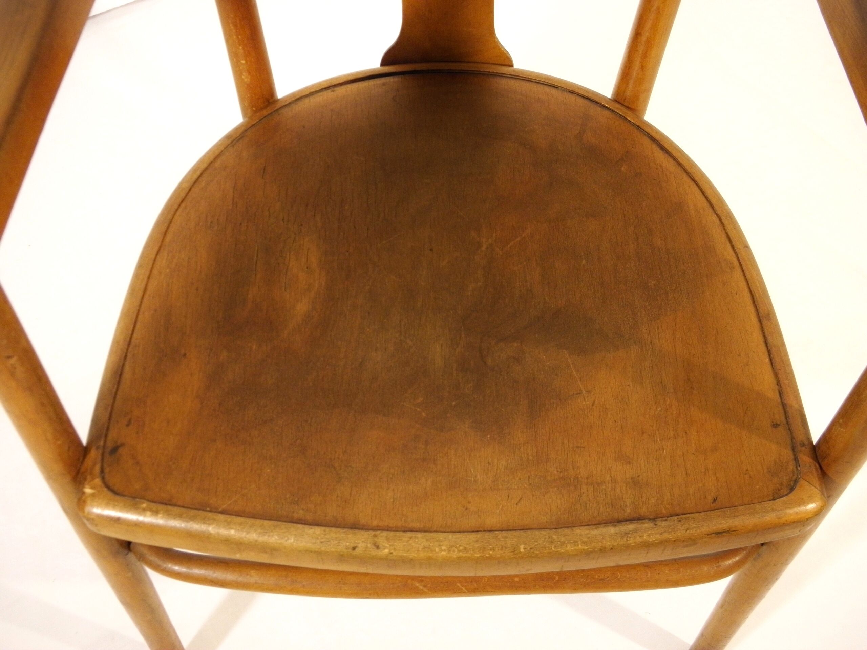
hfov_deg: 49.0
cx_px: 434
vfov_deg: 37.7
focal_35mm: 38
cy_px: 325
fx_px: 952
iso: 200
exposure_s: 1/10
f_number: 3.7
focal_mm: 6.8
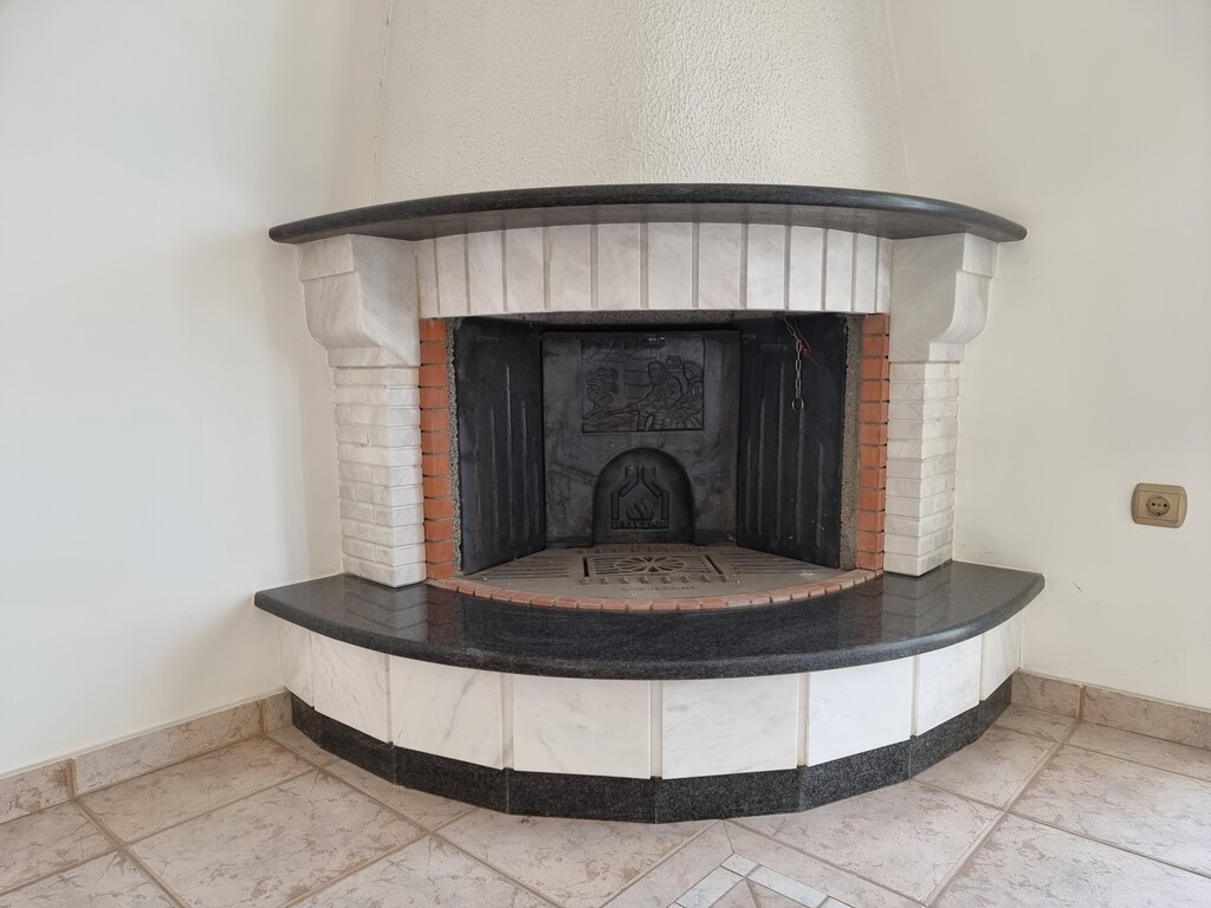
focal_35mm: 24
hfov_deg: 71.6
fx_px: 840
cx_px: 606
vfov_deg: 56.8
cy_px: 454
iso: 100
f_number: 1.8
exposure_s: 1/100
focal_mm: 6.7
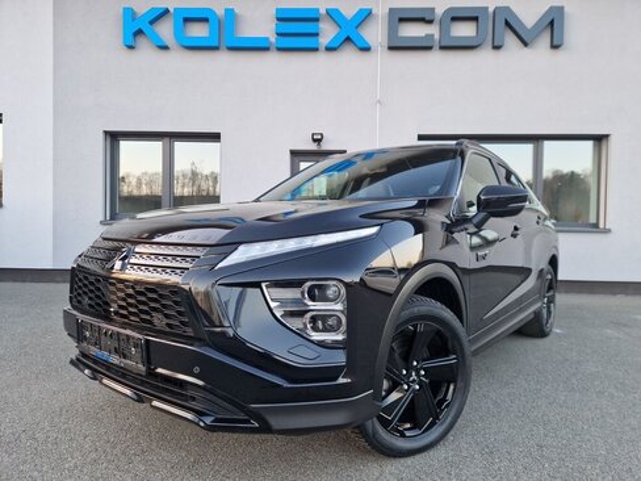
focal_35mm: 23
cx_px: 320
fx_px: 426
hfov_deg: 73.9
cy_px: 240
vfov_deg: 58.9
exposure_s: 1/106
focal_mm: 5.4
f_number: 1.8
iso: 50
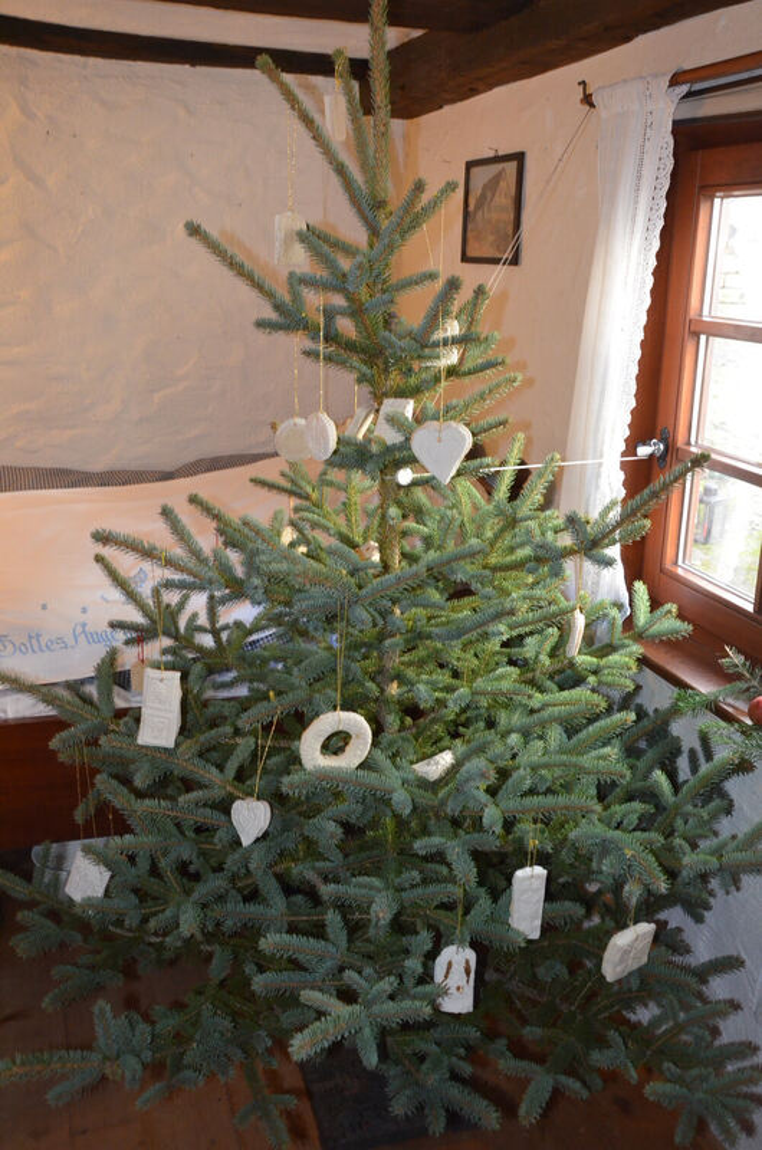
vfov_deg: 57.3
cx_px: 381
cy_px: 575
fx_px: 1052
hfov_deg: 39.8
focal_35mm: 33
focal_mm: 22
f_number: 6.7
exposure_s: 1/60
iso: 2800
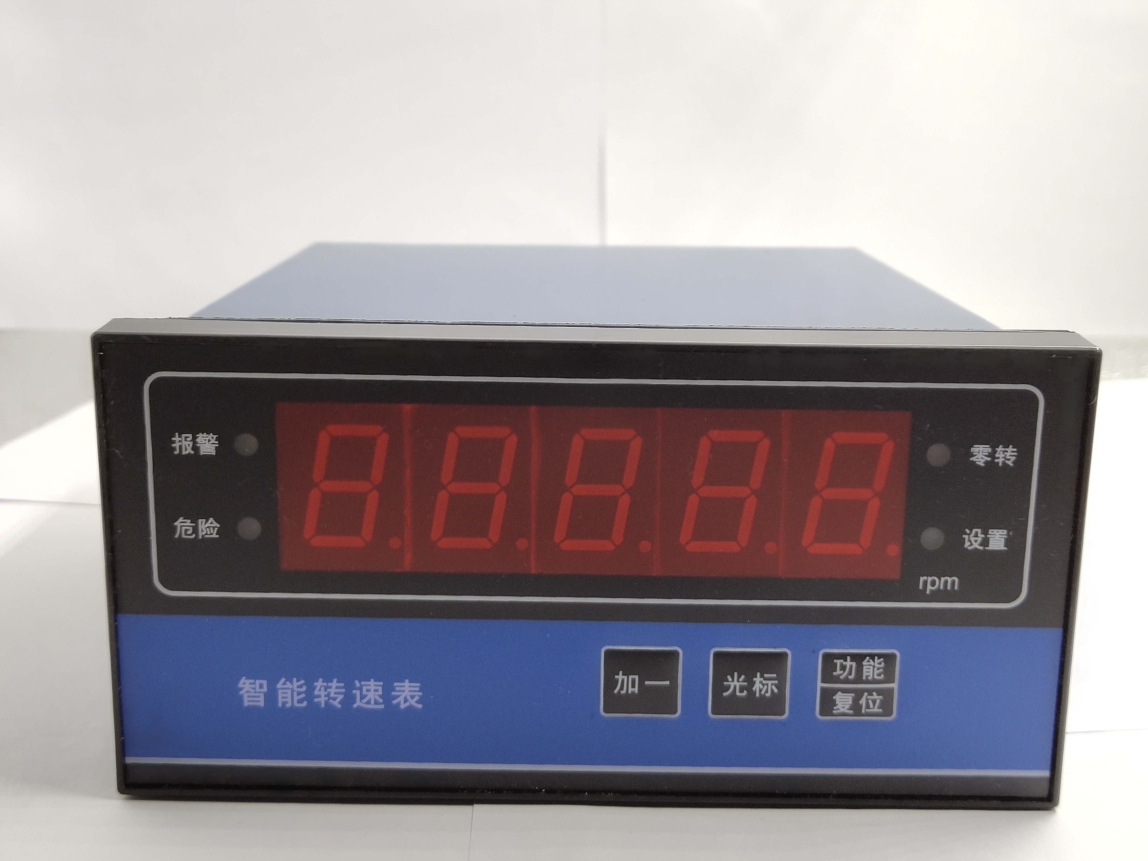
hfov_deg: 38.9
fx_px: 1625
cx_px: 574
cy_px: 430
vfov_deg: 29.7
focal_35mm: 49
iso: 143
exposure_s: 1/100
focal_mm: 4.27
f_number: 1.8
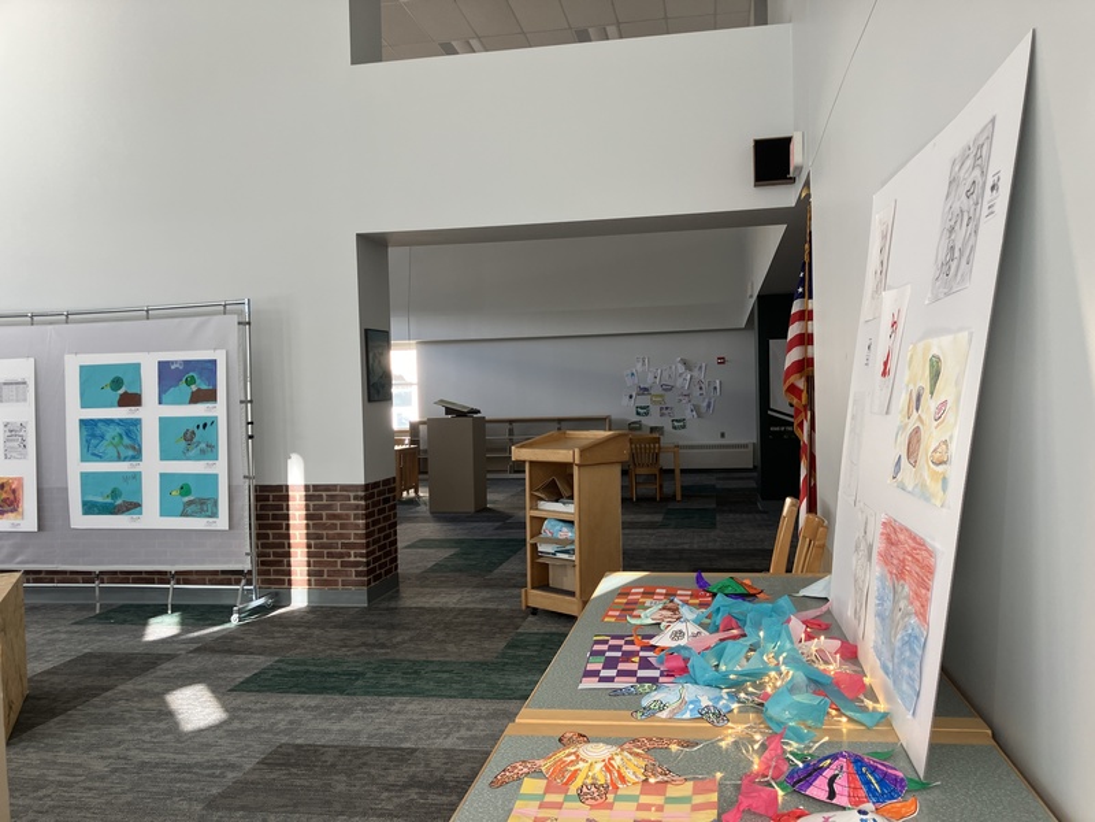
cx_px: 548
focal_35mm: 28
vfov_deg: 49.7
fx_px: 886
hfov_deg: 63.4
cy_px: 411
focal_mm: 3.99
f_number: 1.8
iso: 40
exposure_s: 1/81
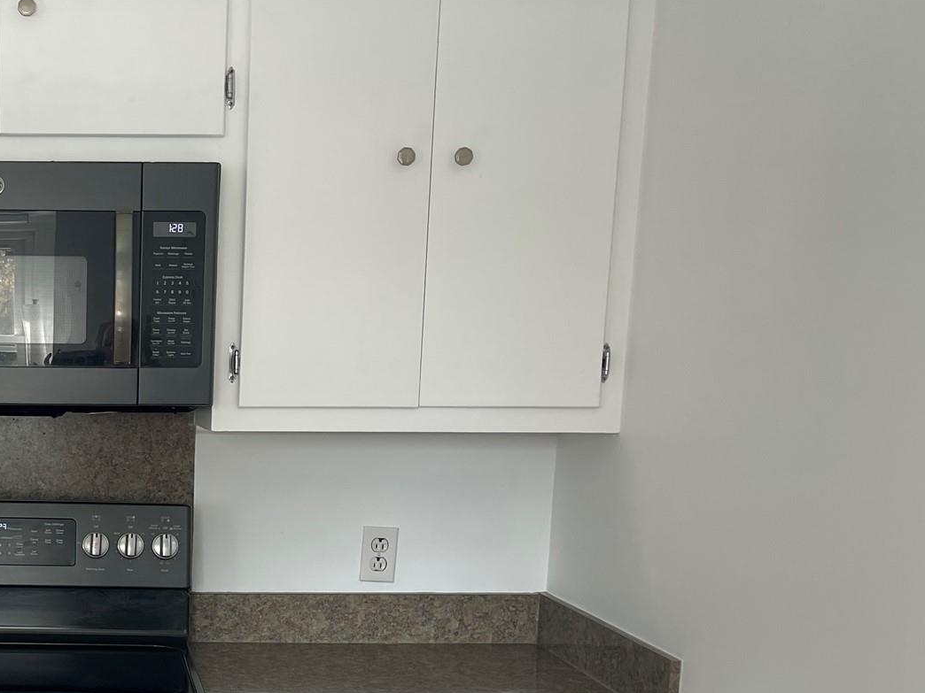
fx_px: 1363
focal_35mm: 51
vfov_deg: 27.8
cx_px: 53
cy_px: 589
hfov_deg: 34.8
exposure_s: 1/121
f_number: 1.6
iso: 64
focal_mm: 5.1
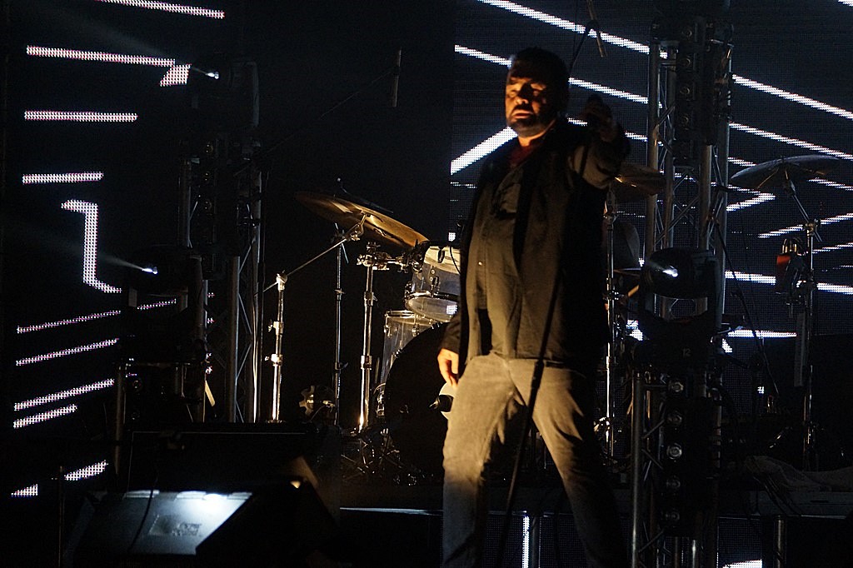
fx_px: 5685
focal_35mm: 240
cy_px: 284
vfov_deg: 5.7
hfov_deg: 8.6
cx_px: 426
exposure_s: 1/125
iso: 3200
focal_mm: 160
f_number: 5
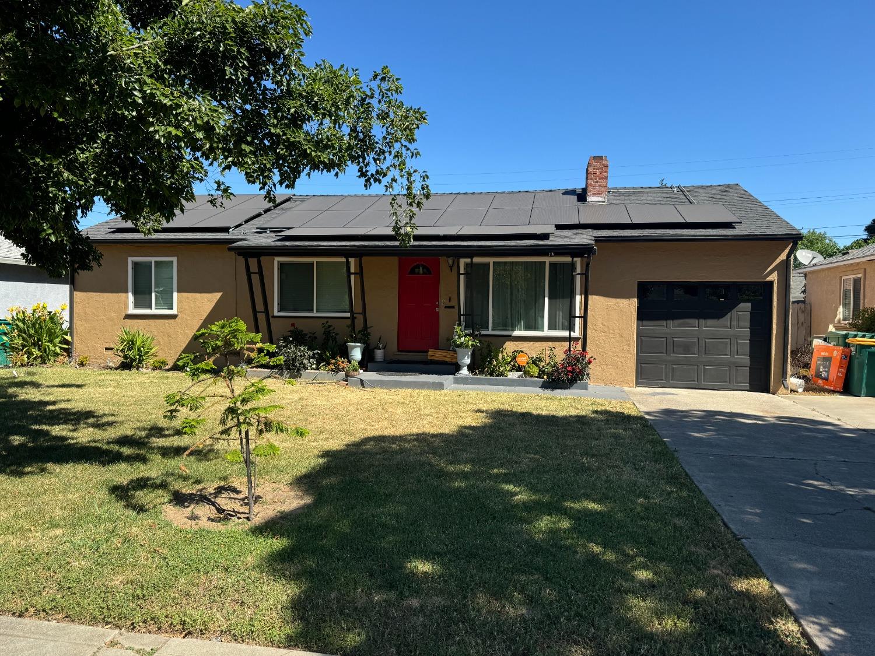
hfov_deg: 71.6
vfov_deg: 56.8
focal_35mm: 24
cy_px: 328
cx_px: 438
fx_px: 607
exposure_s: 1/2331
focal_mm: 6.76
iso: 80
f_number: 1.78
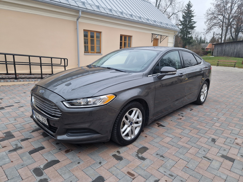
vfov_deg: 58.9
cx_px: 122
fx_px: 161
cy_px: 91
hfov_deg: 73.9
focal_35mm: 23
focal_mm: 5.4
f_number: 1.8
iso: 125
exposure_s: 1/100
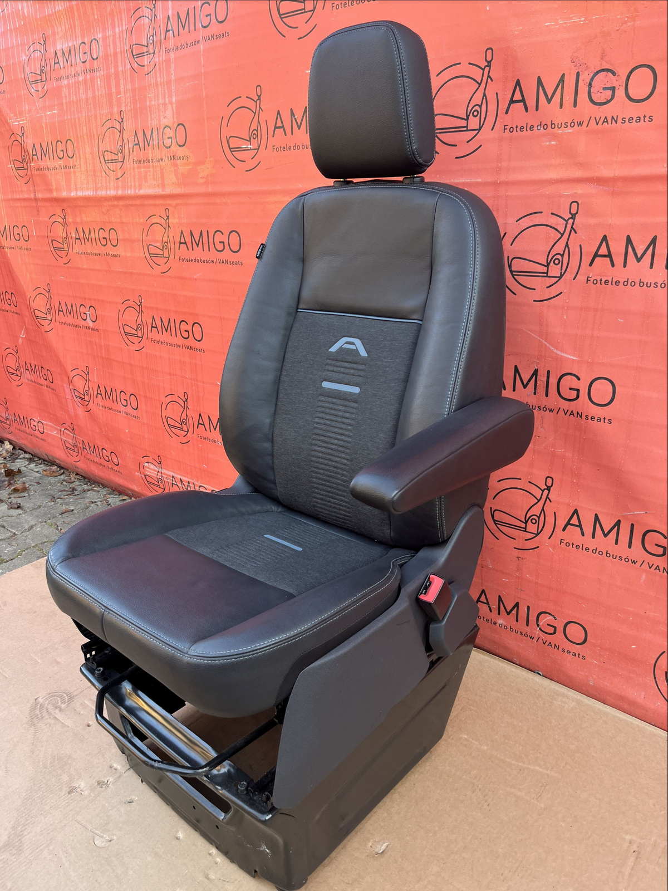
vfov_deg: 67.3
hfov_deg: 53.1
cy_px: 446
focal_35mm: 26
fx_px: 669
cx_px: 334
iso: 32
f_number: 1.6
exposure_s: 1/129
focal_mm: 5.1
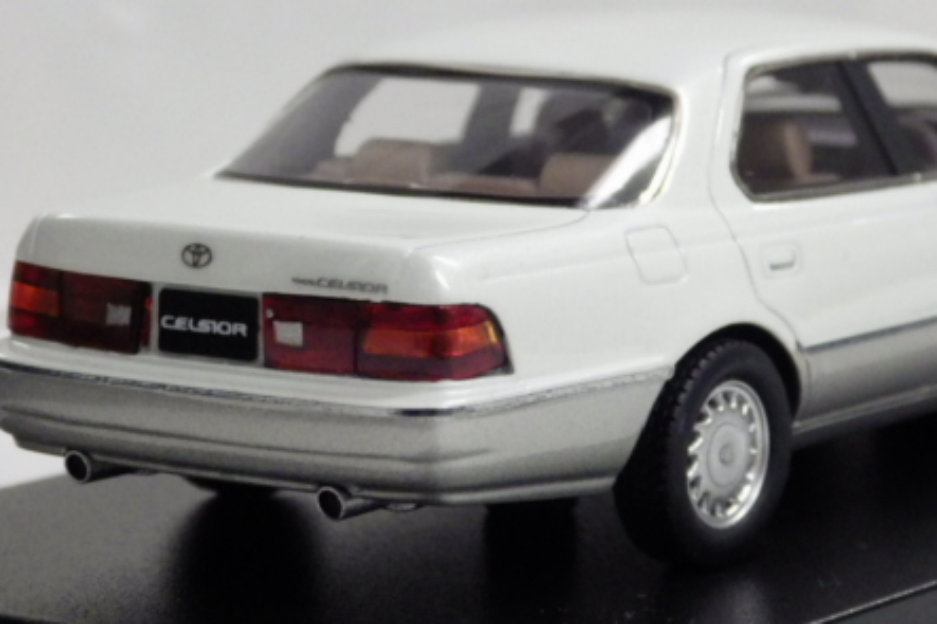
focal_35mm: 179
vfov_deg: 7.7
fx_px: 4657
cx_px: 643
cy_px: 254
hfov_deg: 11.5
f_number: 4.8
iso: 800
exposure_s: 1/50
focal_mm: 21.3
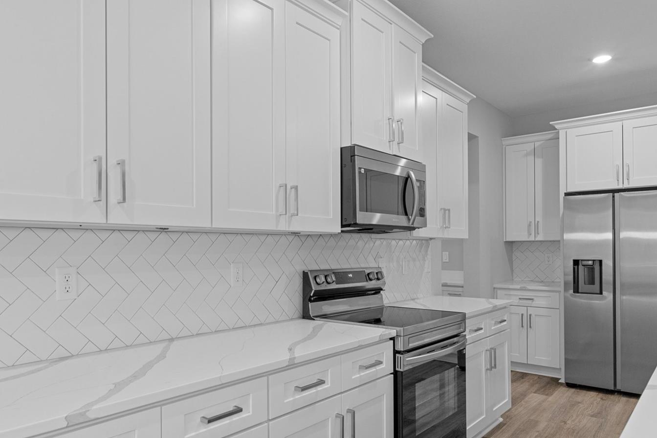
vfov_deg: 51.0
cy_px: 253
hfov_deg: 71.5
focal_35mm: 25
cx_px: 317
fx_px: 456
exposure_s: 1/6
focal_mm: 14
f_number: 8
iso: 320
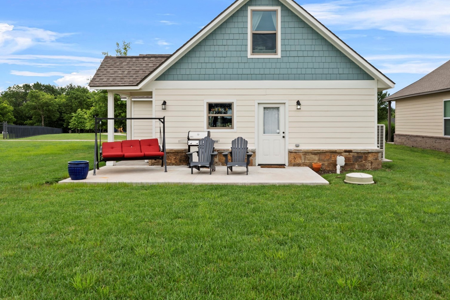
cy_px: 134
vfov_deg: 46.2
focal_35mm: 28
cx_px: 237
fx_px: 351
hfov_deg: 65.3
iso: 250
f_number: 8
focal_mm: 20.8
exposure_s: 1/250
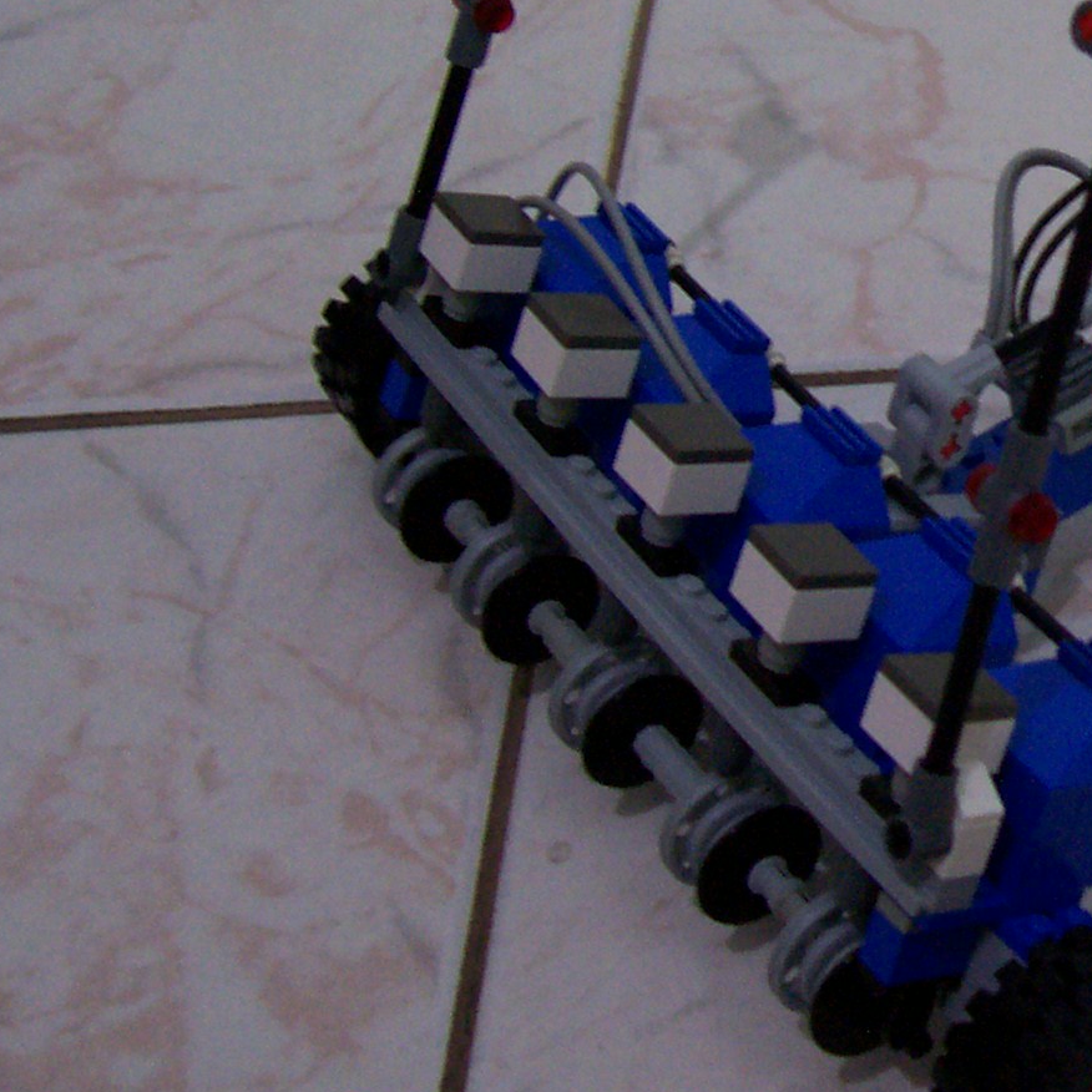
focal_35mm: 79
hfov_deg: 20.1
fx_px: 2820
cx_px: 1427
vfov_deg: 21.7
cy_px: 229
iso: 160
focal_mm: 5.6
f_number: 2.7
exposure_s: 1/8
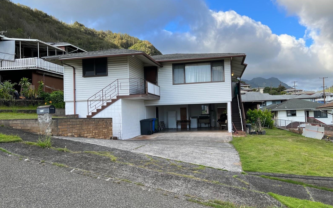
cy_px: 107
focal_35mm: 28
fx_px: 254
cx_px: 167
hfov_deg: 66.5
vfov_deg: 44.5
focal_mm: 5.7
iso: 50
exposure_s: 1/1326
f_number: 1.5
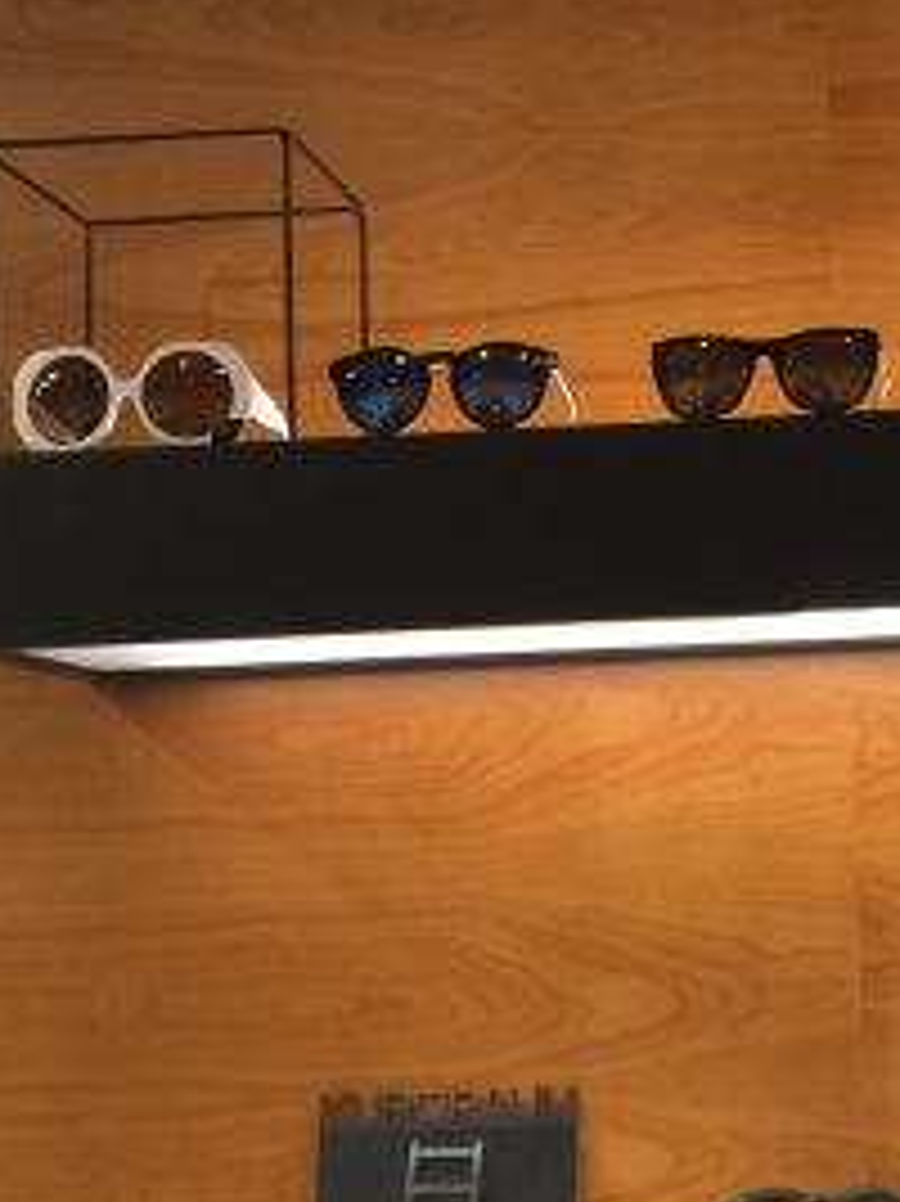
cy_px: 675
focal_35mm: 76
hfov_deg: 19.0
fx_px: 2637
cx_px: 803
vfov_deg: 25.7
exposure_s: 1/17
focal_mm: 4.15
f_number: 2.2
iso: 50
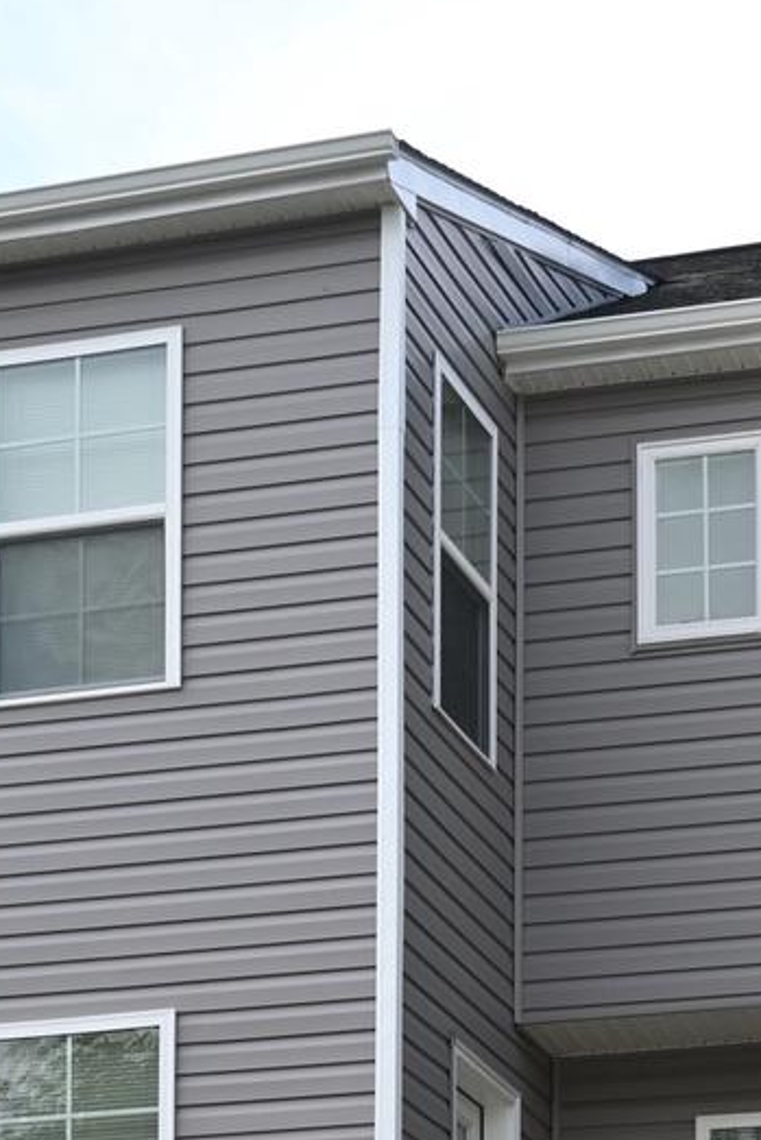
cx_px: 218
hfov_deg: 10.0
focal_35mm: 136
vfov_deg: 14.3
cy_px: 1572
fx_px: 4324
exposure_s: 1/200
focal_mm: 31
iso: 160
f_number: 8
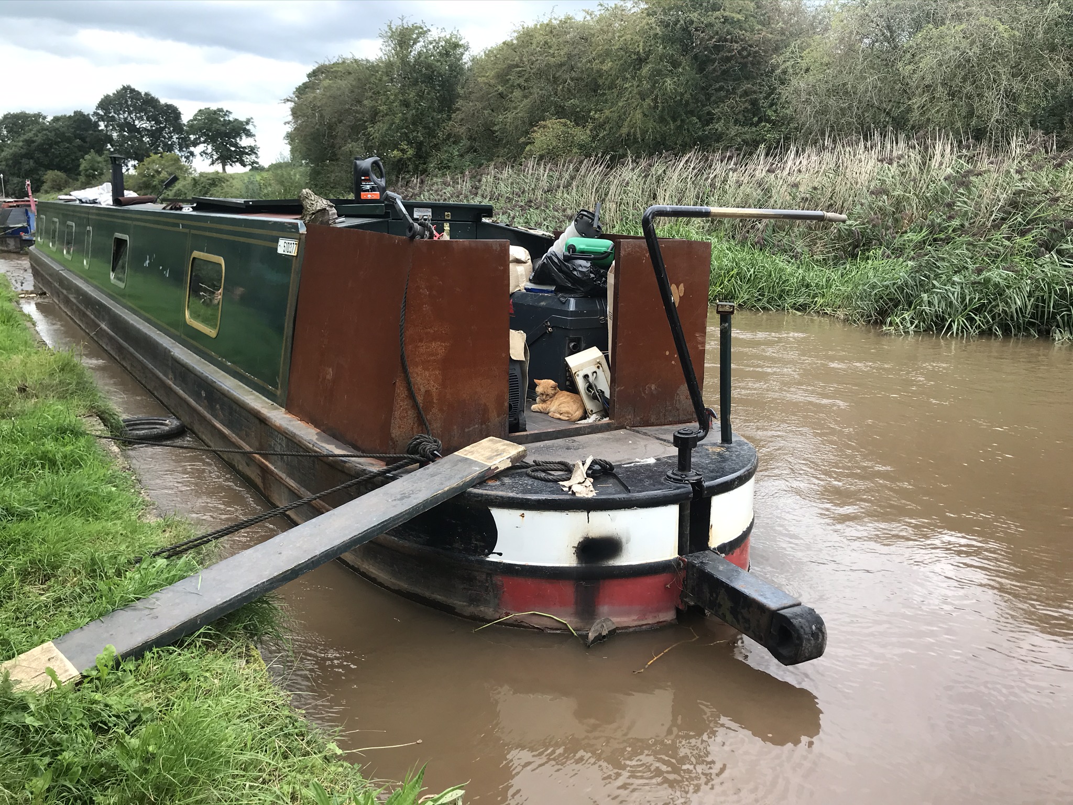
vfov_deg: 49.7
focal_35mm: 28
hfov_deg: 63.4
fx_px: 868
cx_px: 536
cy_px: 402
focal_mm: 3.99
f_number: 1.8
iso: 20
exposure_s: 1/359
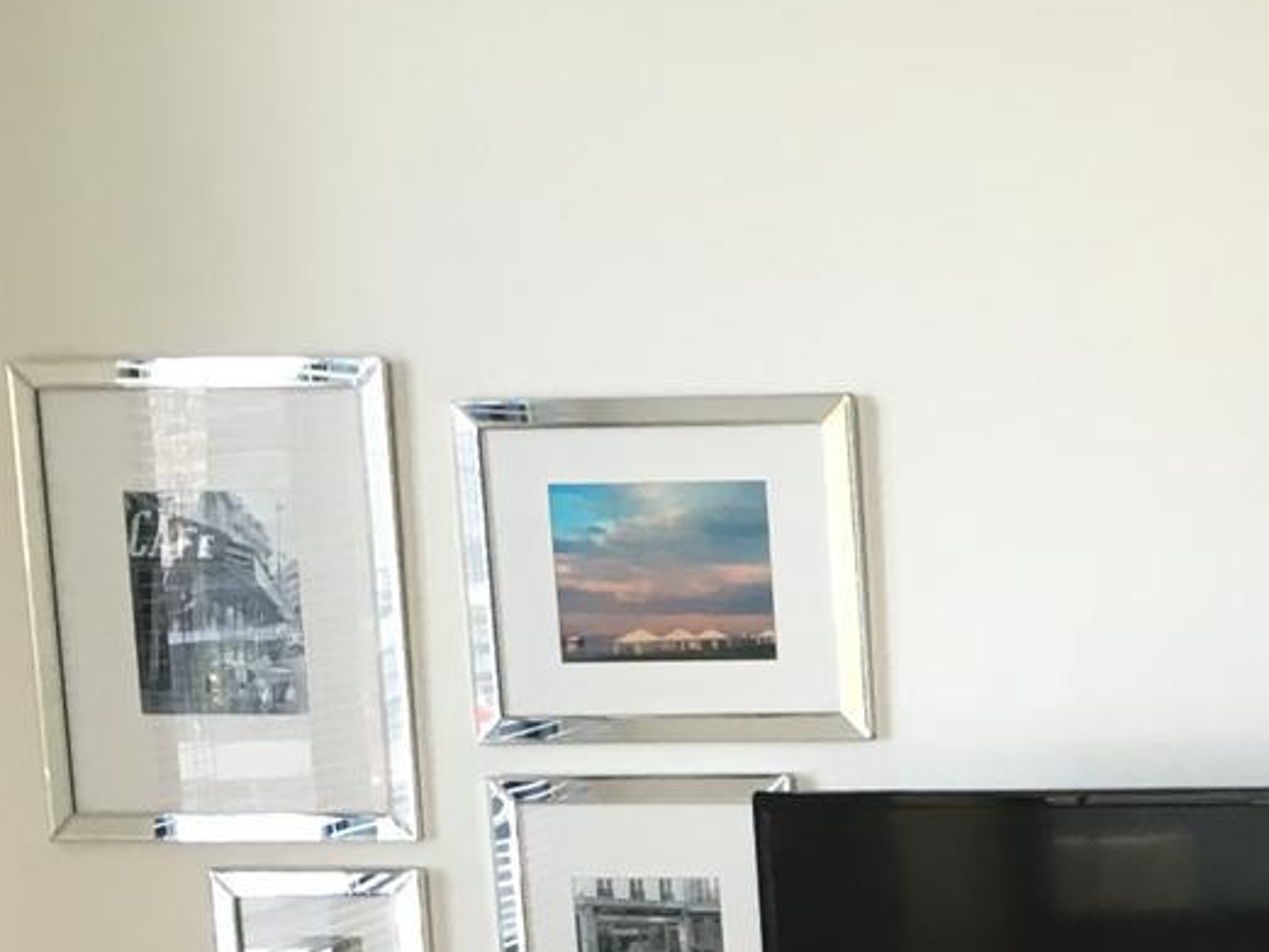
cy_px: 1410
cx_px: 1678
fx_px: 4180
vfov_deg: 12.4
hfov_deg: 16.3
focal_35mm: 114
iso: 32
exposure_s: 1/40
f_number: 2.2
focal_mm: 4.15
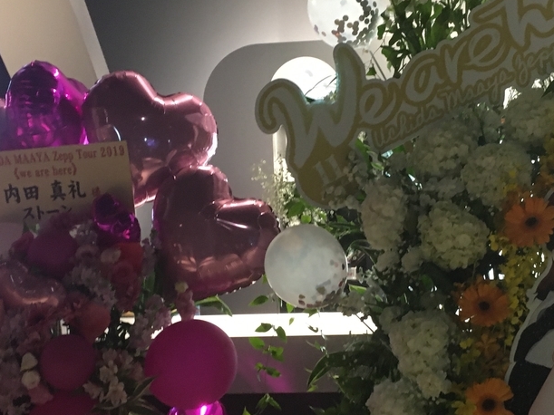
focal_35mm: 57
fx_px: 912
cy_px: 260
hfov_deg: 33.8
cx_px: 303
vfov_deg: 25.6
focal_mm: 4.15
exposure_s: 1/15
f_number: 2.2
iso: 200
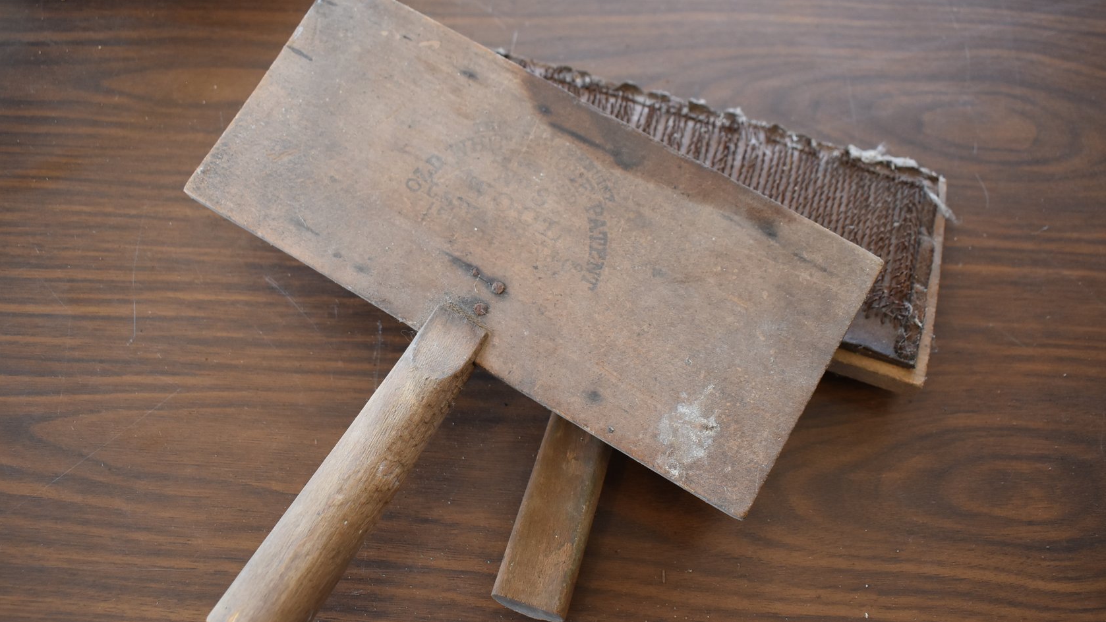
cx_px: 548
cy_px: 309
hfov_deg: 56.6
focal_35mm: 35
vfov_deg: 33.7
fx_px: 1026
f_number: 4
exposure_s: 1/125
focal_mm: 22
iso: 800
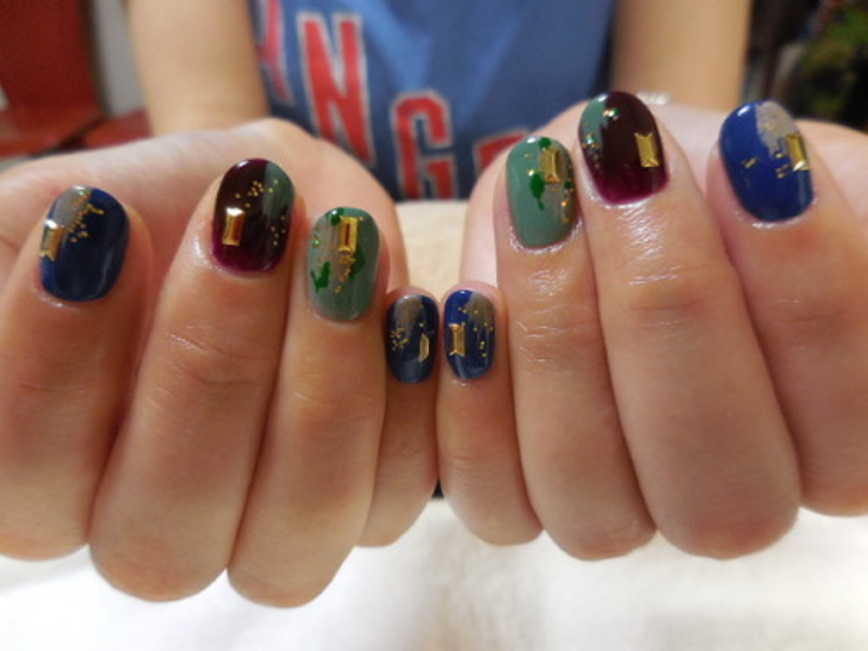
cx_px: 434
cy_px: 326
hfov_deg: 69.4
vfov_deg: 54.9
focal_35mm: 25
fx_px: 627
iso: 280
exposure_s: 1/30
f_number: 3.3
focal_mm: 4.5
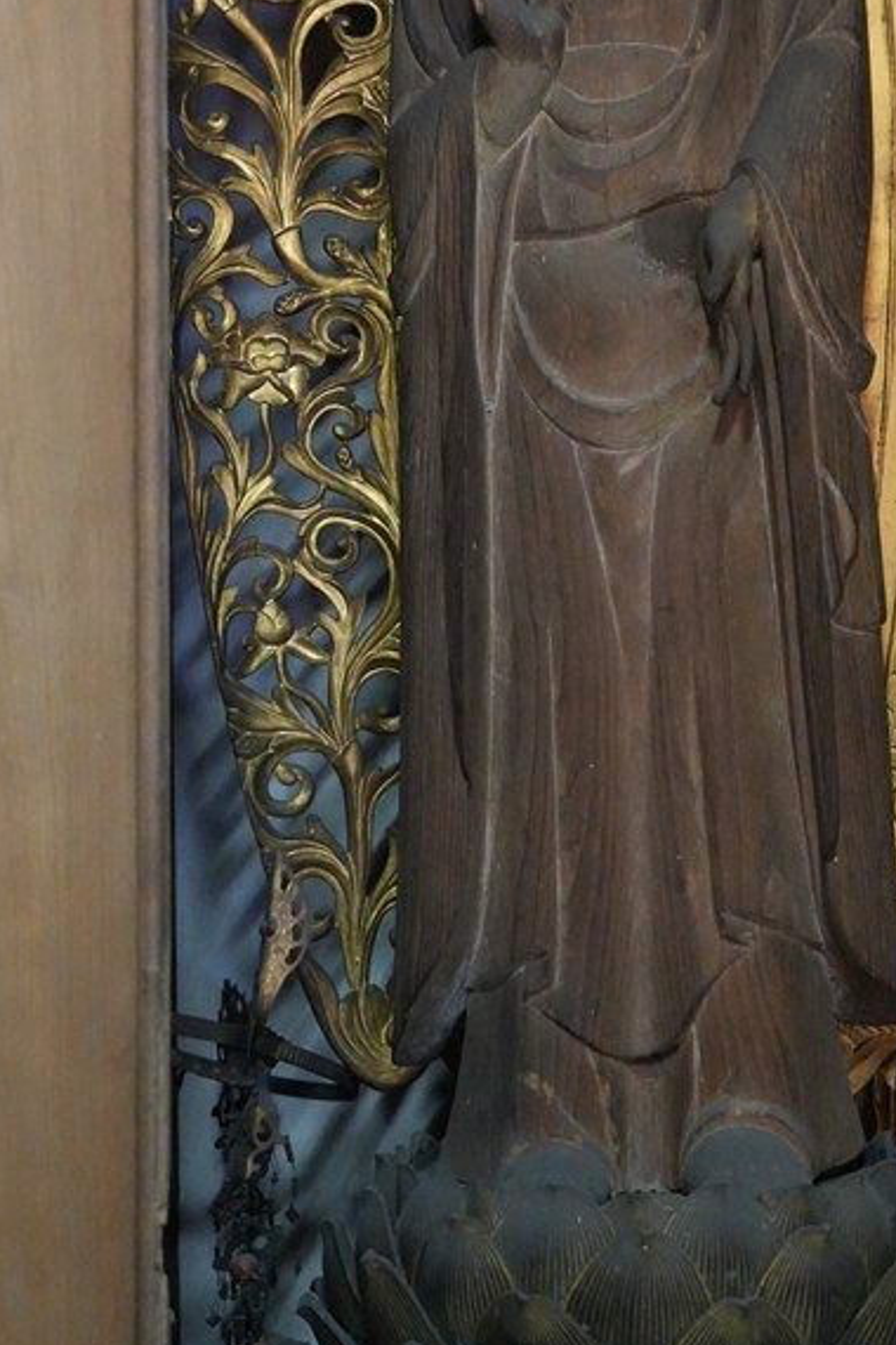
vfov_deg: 25.2
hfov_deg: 17.2
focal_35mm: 79
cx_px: 594
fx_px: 2949
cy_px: 264
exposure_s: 1/125
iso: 12800
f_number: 4
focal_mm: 44
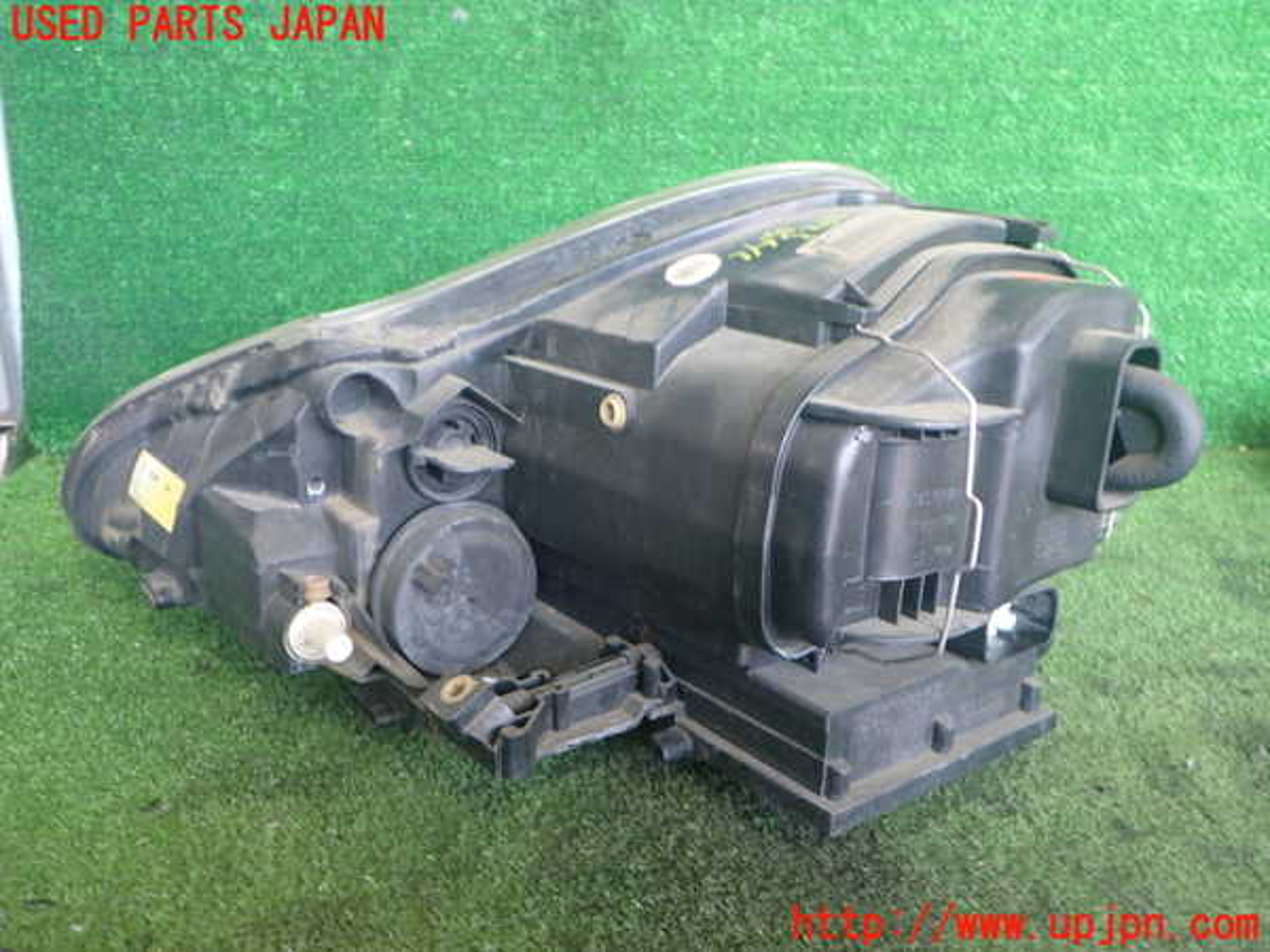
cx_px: 635
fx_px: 1101
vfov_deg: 46.8
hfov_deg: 60.0
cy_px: 476
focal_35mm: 30
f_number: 2.3
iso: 200
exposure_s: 1/40
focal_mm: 5.4
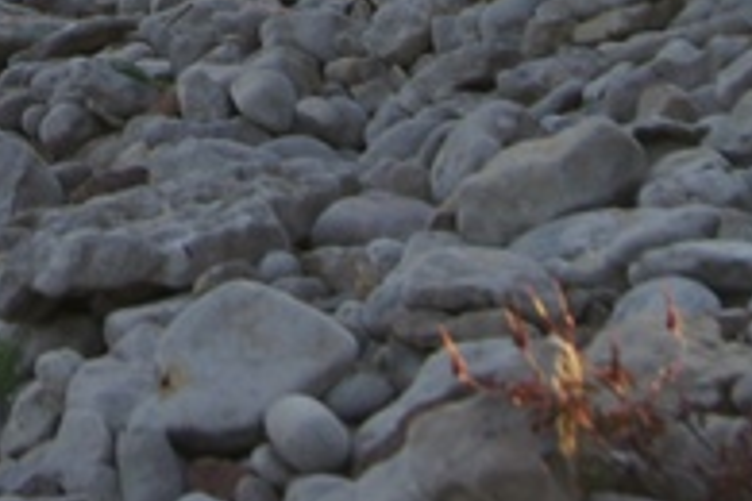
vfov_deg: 5.1
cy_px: -790
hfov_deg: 7.9
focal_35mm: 258
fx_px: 5389
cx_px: -305
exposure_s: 1/125
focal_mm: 28
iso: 100
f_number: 6.3
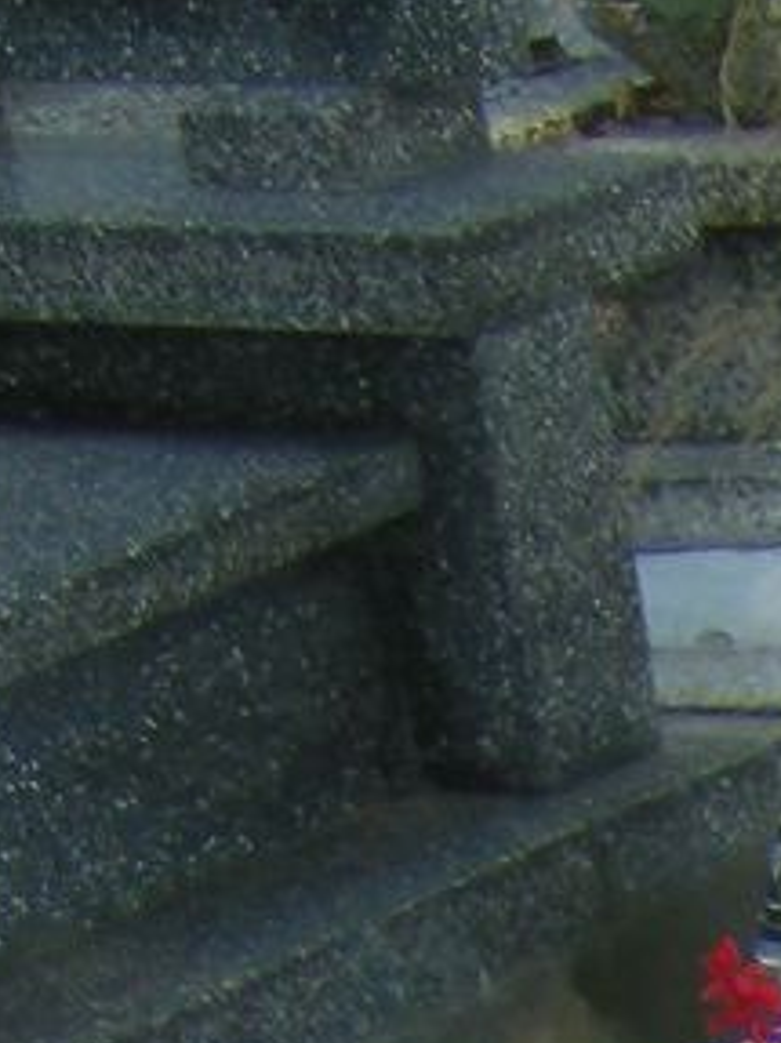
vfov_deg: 7.8
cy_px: 3405
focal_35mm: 210
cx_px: 2427
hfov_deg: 6.4
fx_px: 6322
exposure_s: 1/53.4
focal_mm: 5.3
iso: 64
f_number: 2.9
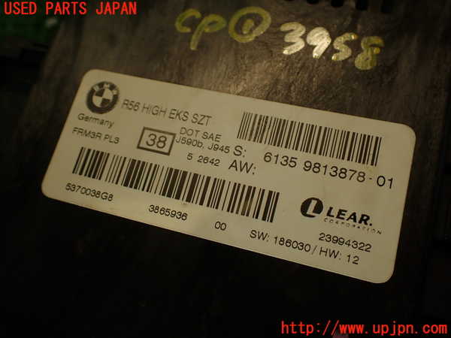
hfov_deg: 56.8
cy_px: 169
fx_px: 417
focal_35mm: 32
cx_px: 226
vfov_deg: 44.2
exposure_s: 1/60
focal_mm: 5.79
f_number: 2.4
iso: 100
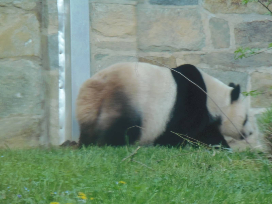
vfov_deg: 3.3
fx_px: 3512
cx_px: 136
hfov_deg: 4.4
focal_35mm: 447
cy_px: 102
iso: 200
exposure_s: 1/50
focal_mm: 82.8
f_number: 5
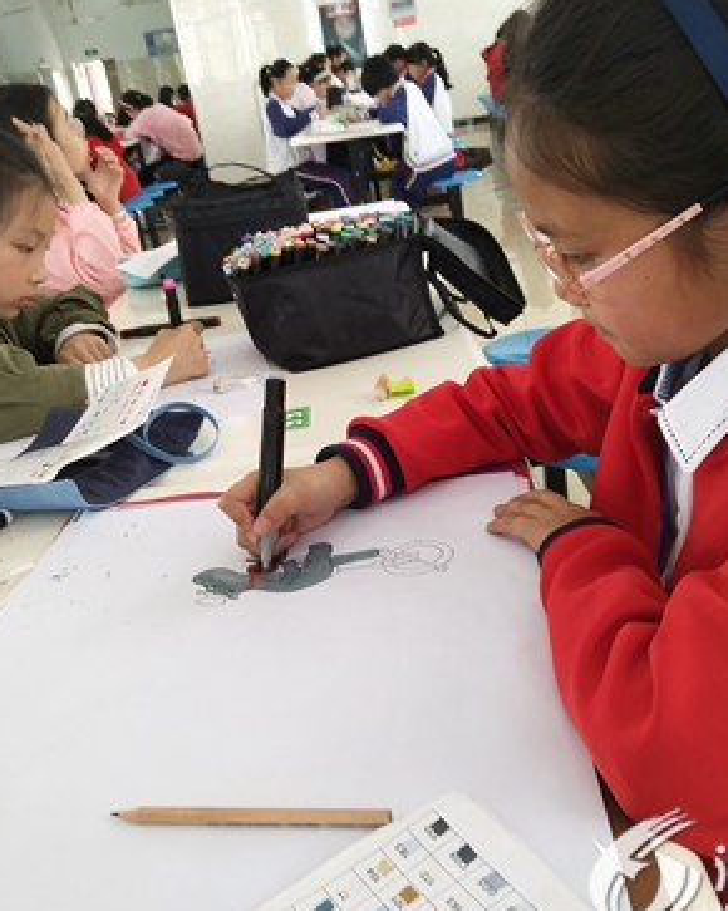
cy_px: 466
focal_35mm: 35
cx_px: 377
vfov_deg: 51.6
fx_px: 943
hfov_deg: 42.2
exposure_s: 1/50
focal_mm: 3.88
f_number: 2
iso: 80
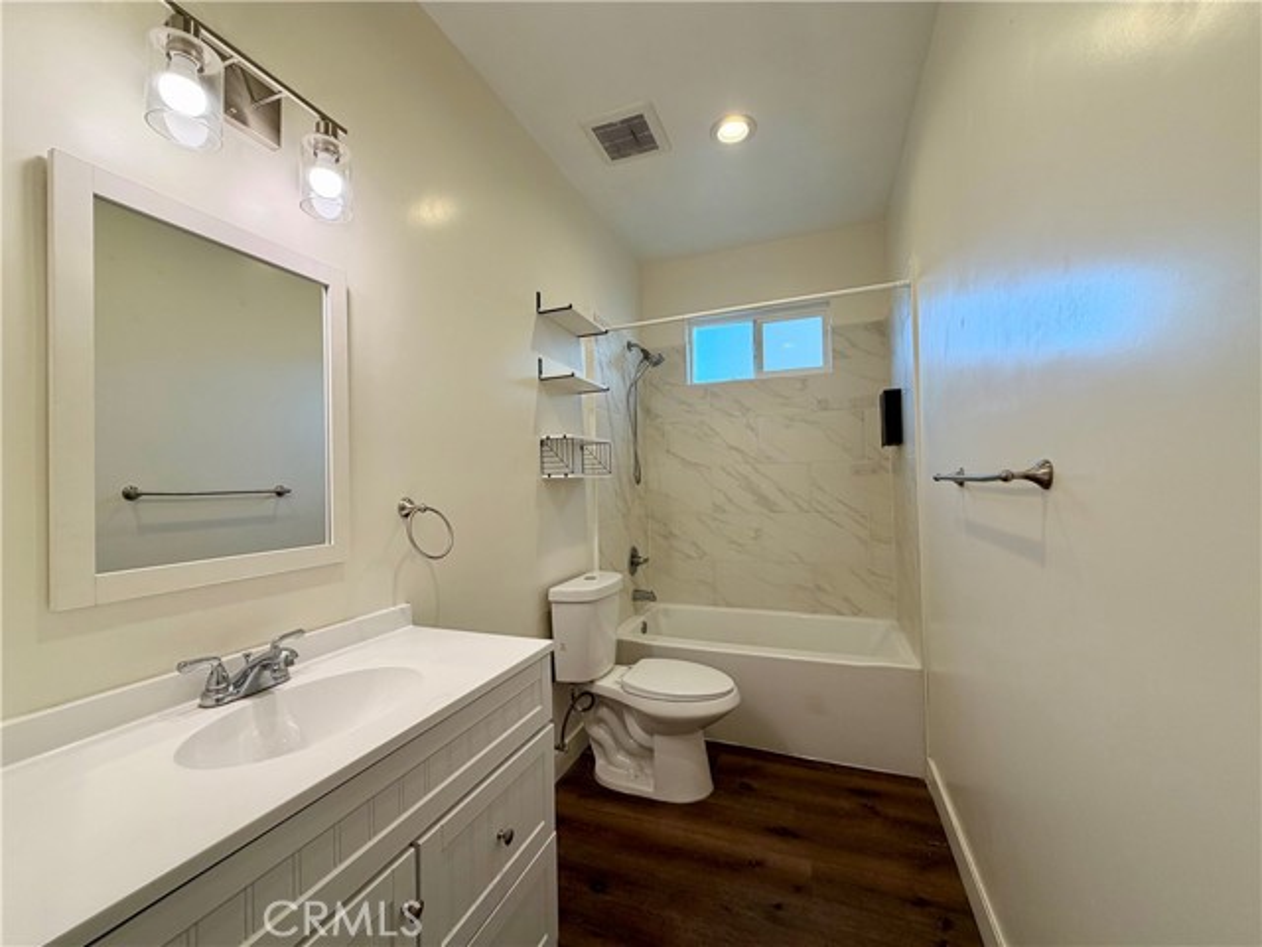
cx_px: 631
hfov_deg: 102.1
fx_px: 510
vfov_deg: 85.7
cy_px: 474
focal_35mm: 14
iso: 64
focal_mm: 2.22
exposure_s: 1/120
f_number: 2.2
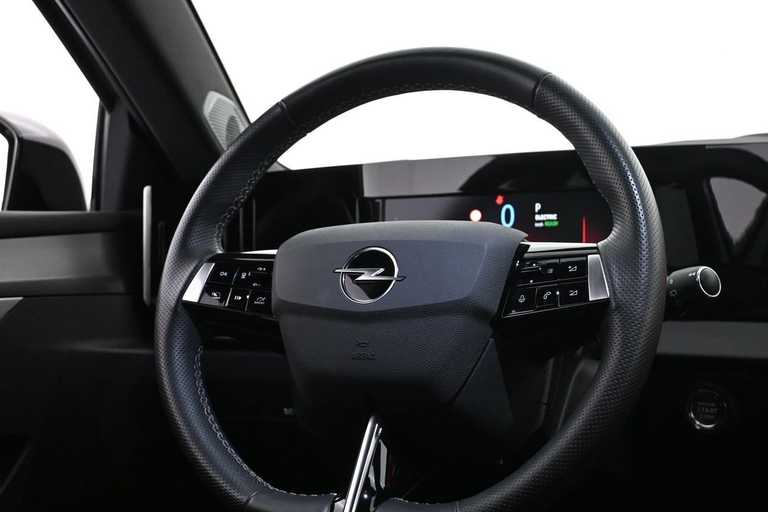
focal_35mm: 51
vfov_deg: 26.5
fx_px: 1088
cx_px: 348
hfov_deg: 38.9
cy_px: 271
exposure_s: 1/30
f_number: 4.5
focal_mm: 28
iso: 1600
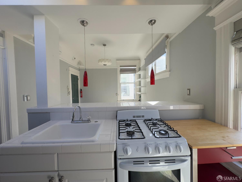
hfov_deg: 102.1
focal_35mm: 14
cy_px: 91
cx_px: 121
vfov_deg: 85.7
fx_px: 98
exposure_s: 1/251
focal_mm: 2.22
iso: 40
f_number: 2.2
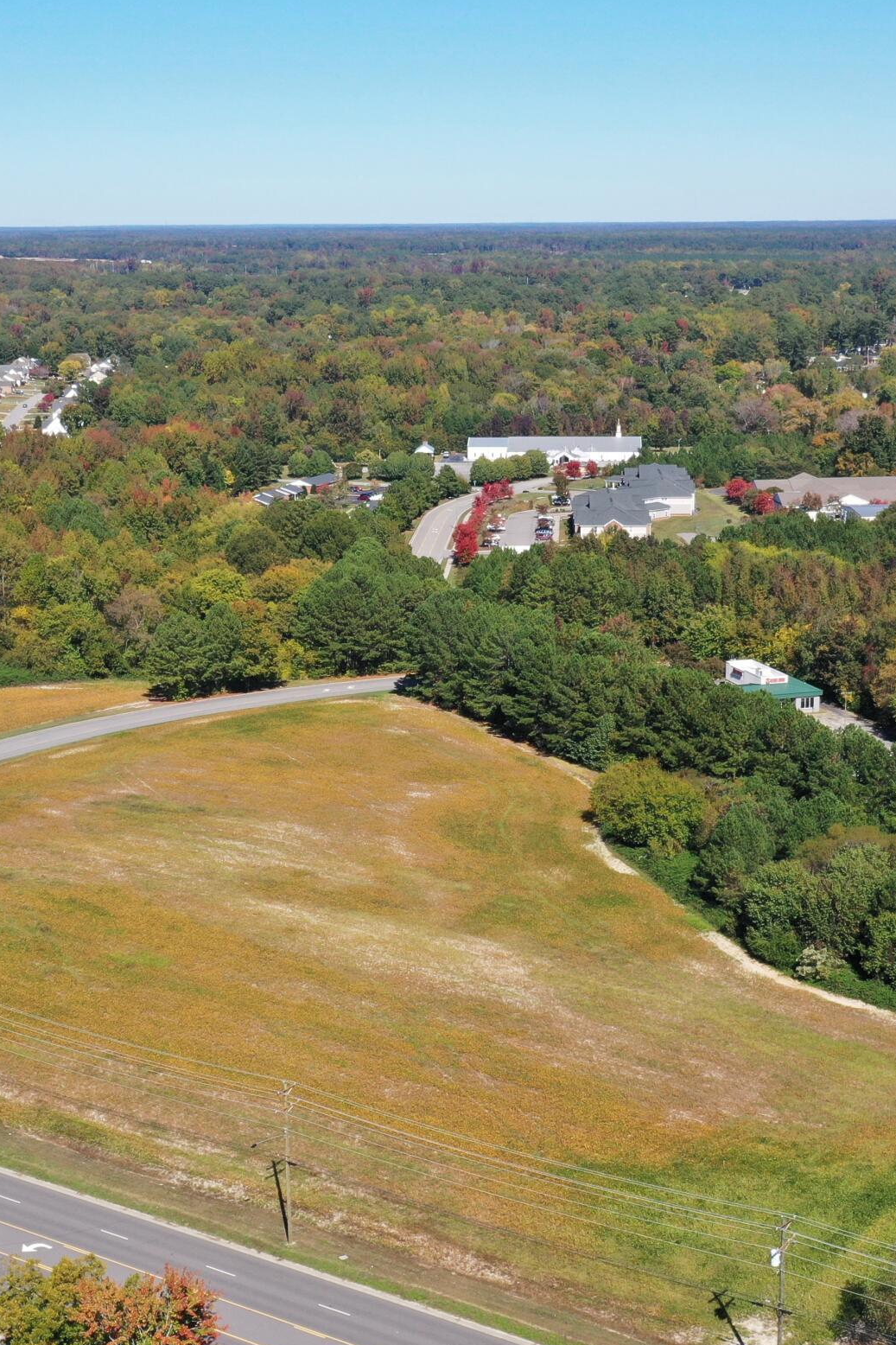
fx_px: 2016
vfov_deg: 36.9
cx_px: 394
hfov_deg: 25.0
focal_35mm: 54
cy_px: 708
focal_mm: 10.26
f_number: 8
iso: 100
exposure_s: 1/240
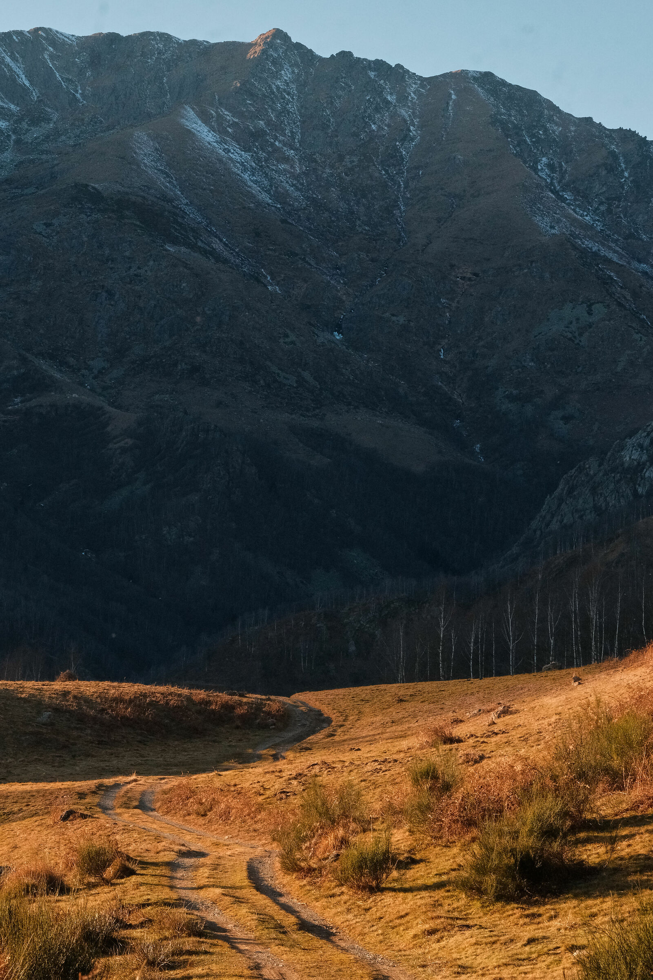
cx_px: 326
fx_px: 2585
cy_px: 490
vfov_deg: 21.5
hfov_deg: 14.4
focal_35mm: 95
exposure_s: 1/400
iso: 2500
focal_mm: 63.4
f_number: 16
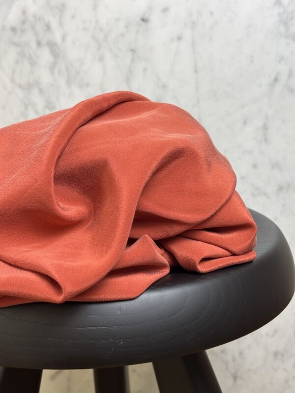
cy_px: 196
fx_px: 591
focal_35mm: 52
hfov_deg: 28.0
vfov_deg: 36.8
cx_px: 148
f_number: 1.6
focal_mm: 5.96
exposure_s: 1/60
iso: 64
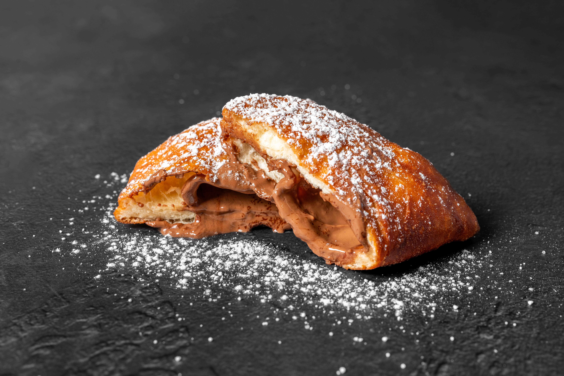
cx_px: 282
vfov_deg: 27.0
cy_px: 188
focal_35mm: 50
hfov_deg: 39.6
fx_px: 784
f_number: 10
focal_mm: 50
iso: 100
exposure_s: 1/125
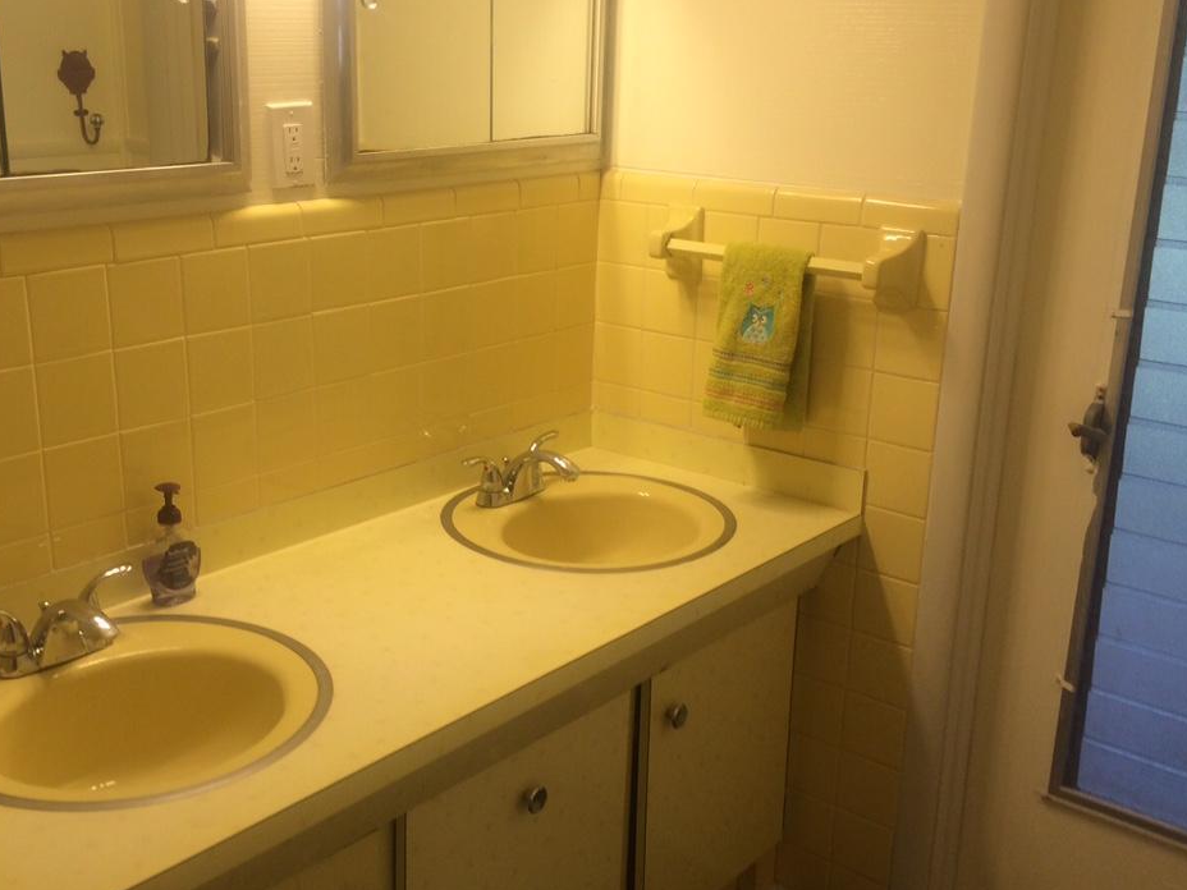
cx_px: 518
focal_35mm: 40
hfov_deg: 46.7
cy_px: 445
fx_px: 1372
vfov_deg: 36.0
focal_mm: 4.15
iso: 40
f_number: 2.2
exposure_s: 1/60
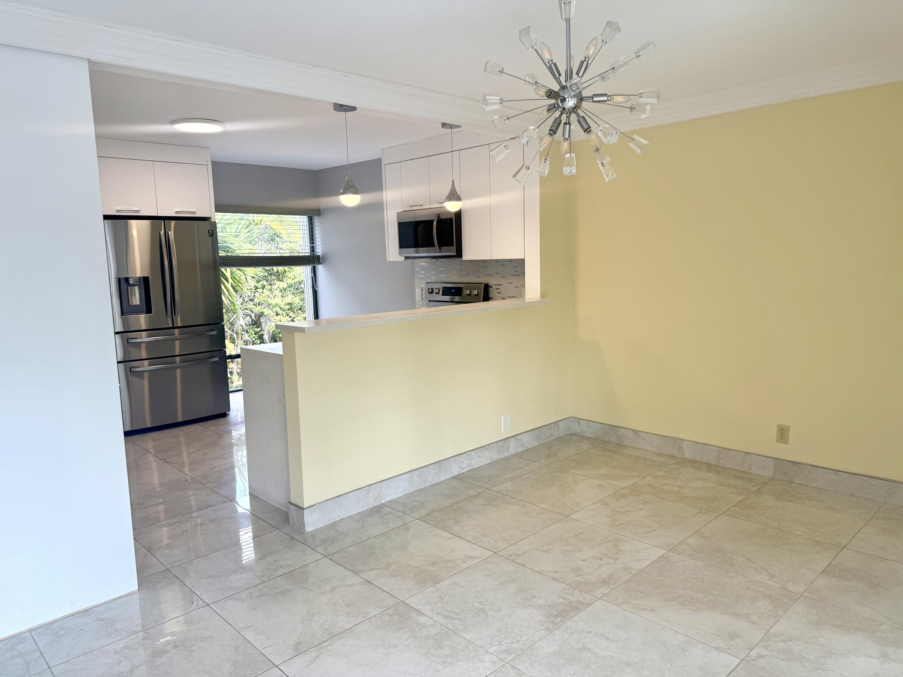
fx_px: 626
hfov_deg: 71.6
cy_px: 338
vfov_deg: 56.8
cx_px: 452
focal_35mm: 24
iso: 80
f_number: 1.78
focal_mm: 6.76
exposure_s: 1/268
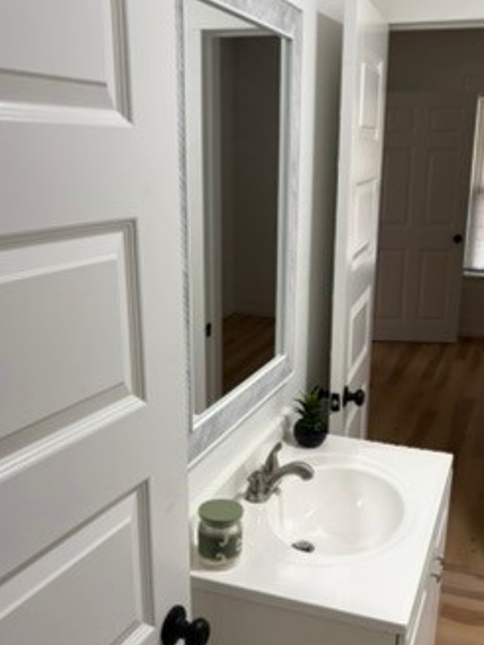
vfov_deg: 48.9
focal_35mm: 38
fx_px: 708
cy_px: 360
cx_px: 279
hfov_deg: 37.6
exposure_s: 1/120
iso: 125
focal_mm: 5.96
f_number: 1.6
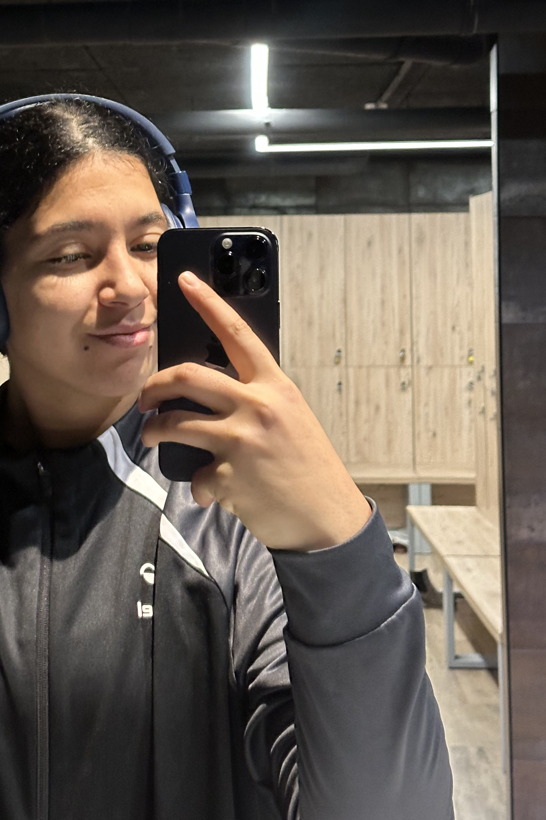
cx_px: 110
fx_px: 1684
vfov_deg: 27.0
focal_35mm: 74
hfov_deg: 18.3
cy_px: 224
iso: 400
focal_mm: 6.86
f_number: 1.78
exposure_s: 1/25
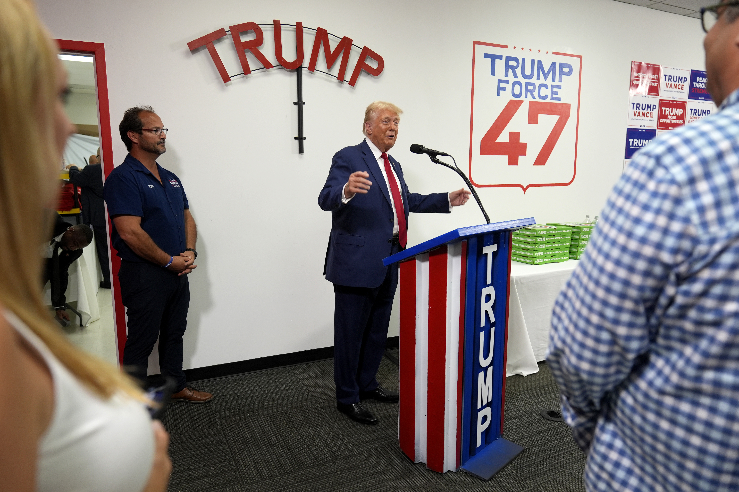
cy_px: 246
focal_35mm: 24
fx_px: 493
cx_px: 370
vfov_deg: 53.1
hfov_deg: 73.7
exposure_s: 1/400
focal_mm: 24
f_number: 2.8
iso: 800
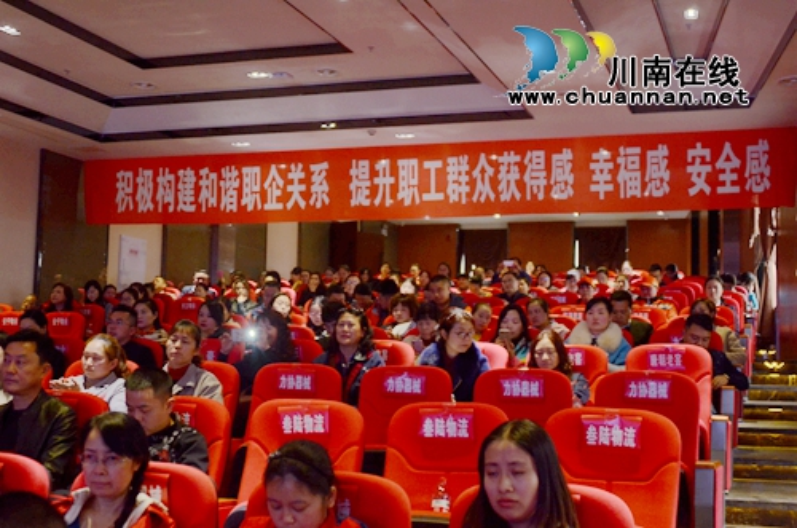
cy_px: 264
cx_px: 398
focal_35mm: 48
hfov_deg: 41.2
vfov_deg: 27.9
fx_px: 1060
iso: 800
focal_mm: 32
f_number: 3.8
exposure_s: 1/125
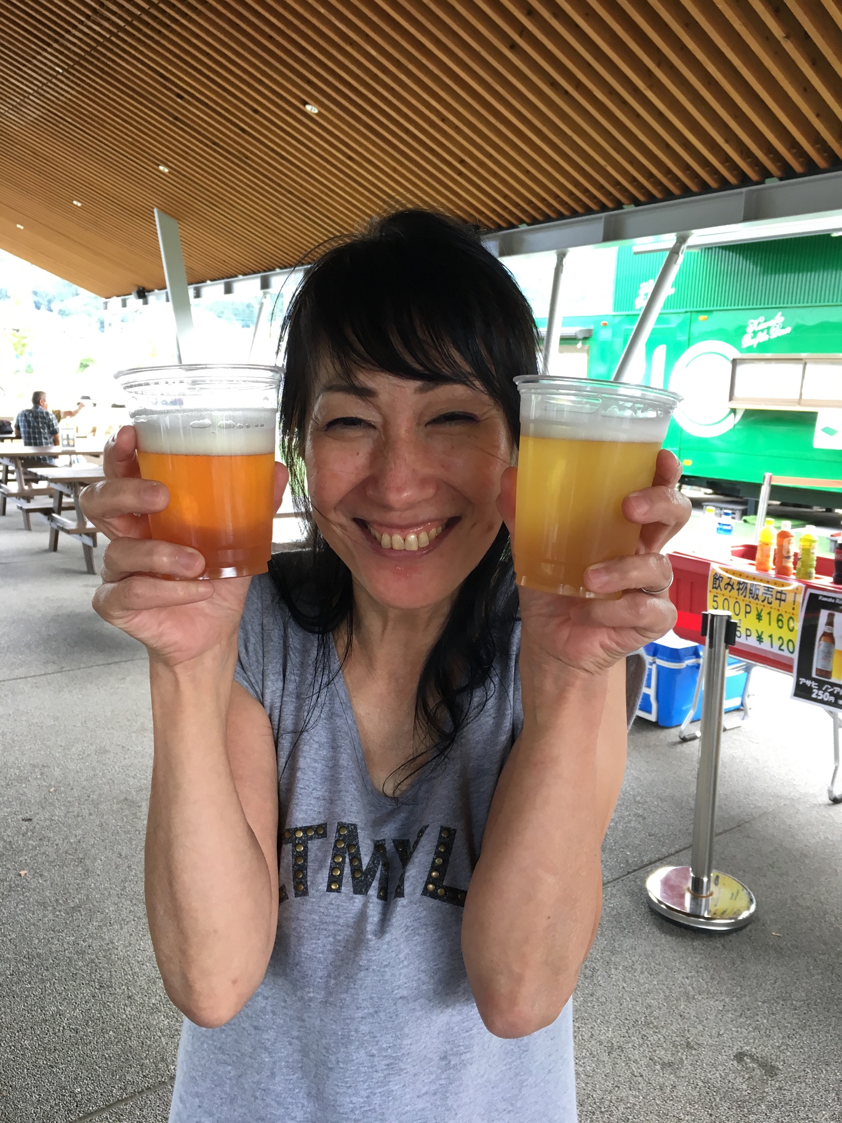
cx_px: 421
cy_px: 562
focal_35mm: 29
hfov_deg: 48.2
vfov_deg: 61.7
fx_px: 941
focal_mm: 4.15
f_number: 2.2
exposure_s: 1/30
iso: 32
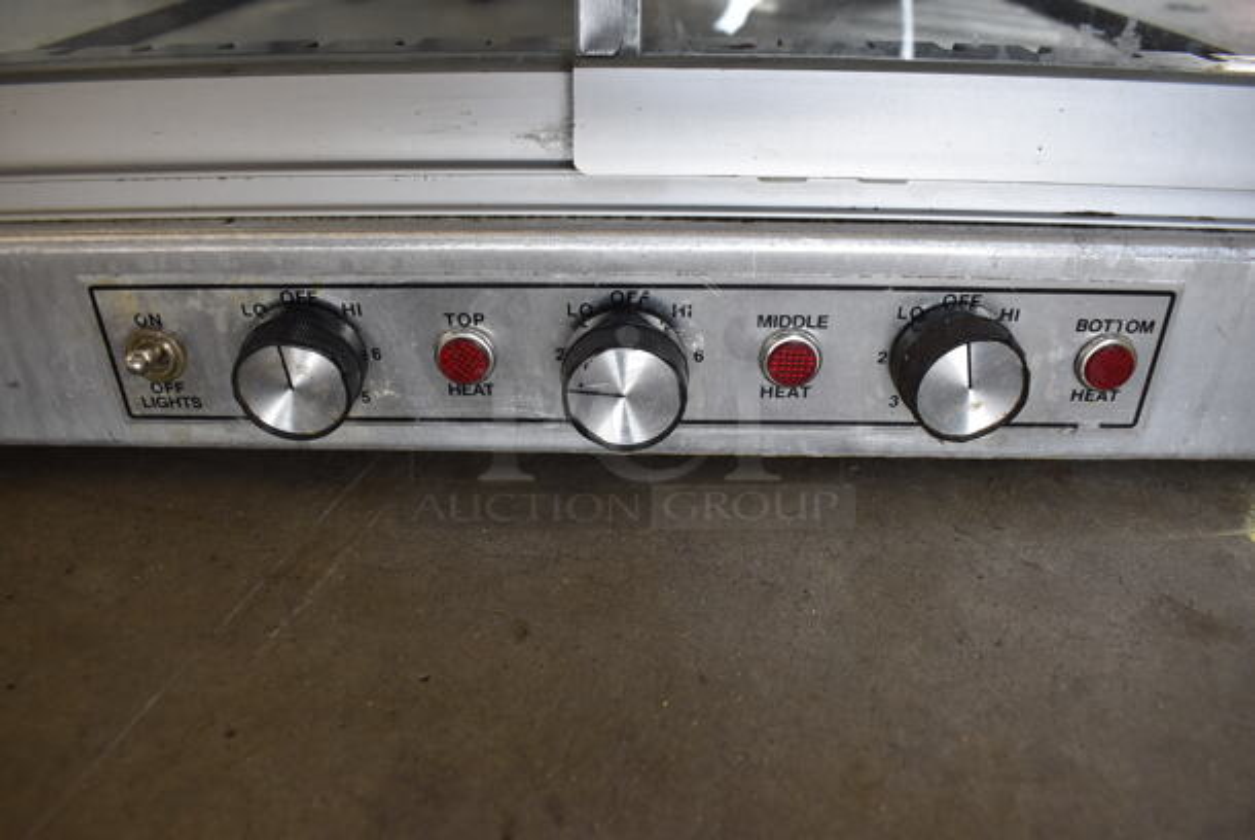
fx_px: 942
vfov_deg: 48.0
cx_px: 628
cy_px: 420
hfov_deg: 67.3
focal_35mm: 27
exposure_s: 1/60
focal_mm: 18
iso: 450
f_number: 5.6
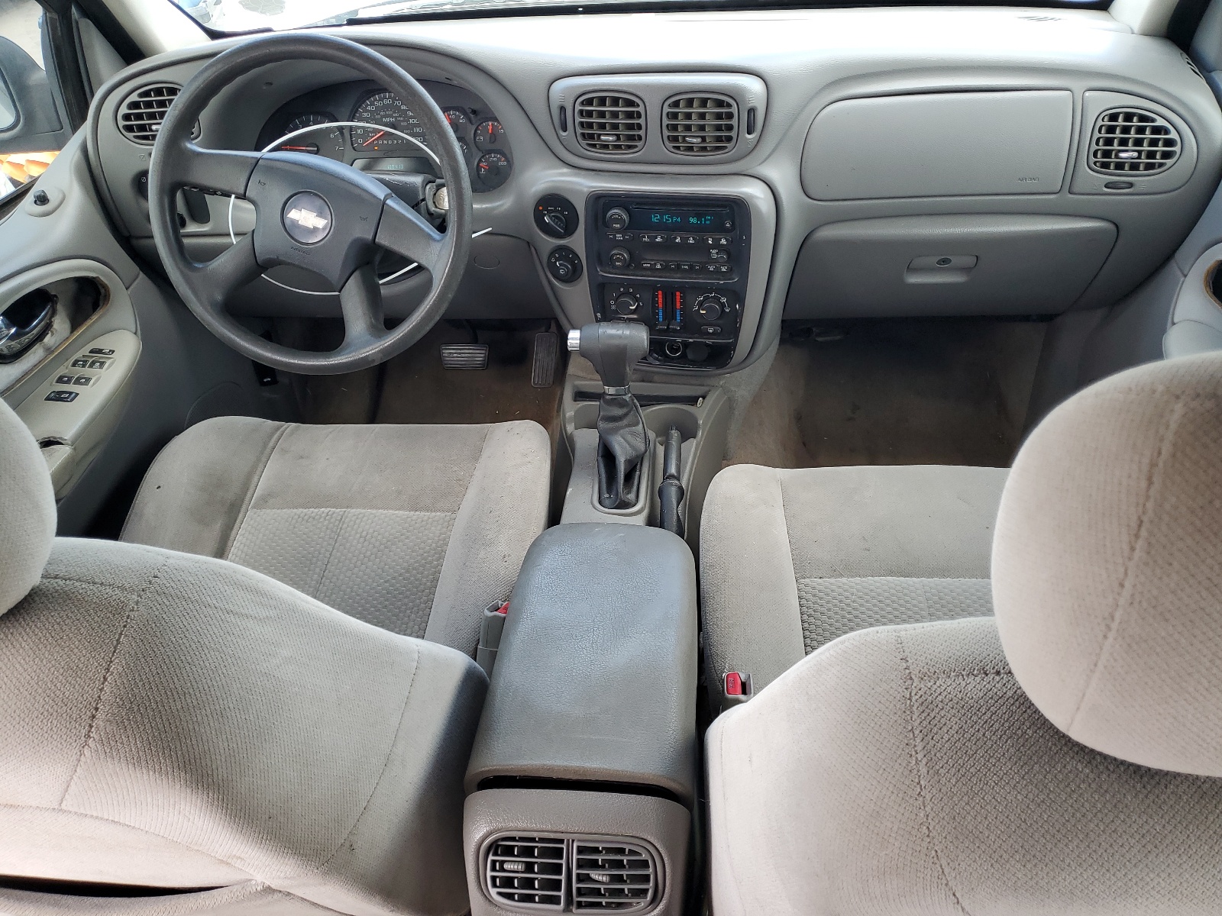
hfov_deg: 67.3
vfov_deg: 53.1
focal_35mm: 26
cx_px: 611
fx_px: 918
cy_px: 458
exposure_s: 1/120
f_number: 1.5
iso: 54
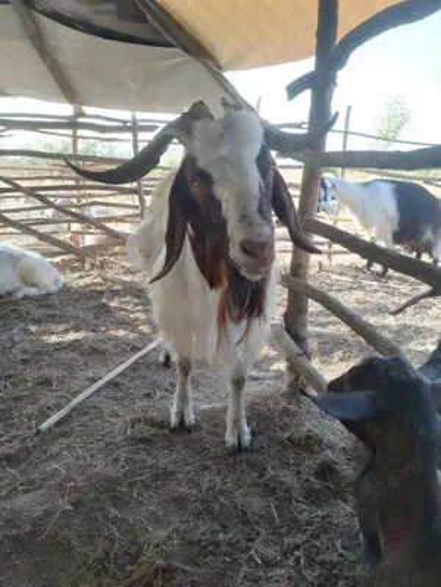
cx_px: 220
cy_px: 294
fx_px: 442
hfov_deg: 53.1
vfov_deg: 67.3
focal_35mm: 26
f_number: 1.8
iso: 100
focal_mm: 4.25
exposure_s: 1/100
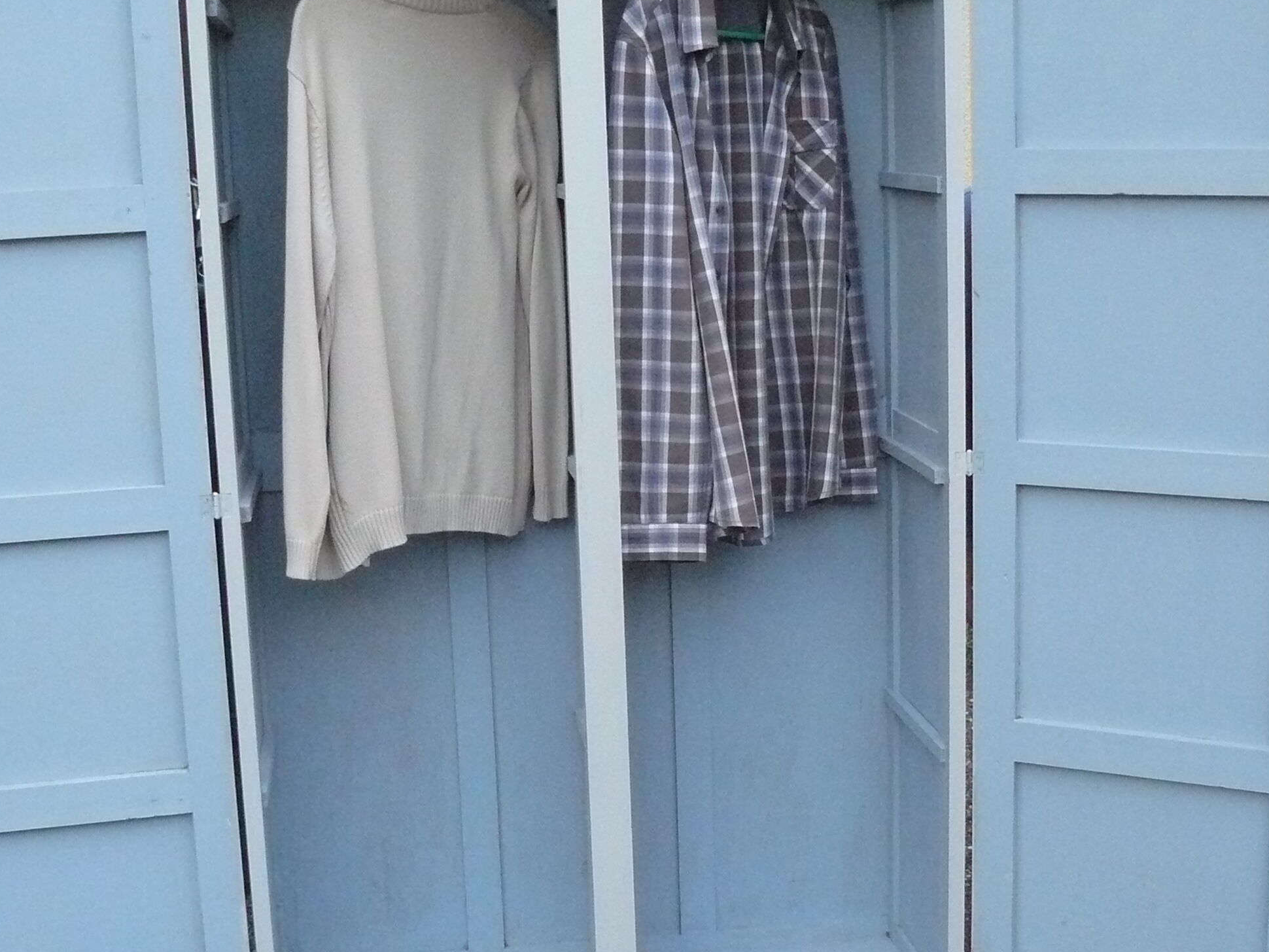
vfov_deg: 25.6
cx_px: 597
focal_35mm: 57
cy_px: 555
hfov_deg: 33.8
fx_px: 2090
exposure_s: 1/125
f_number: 2.8
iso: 400
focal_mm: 6
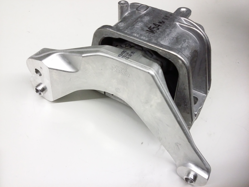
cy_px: 94
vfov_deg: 44.2
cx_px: 124
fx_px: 230
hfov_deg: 56.8
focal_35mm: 32
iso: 160
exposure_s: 1/15
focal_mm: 3.4
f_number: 2.4
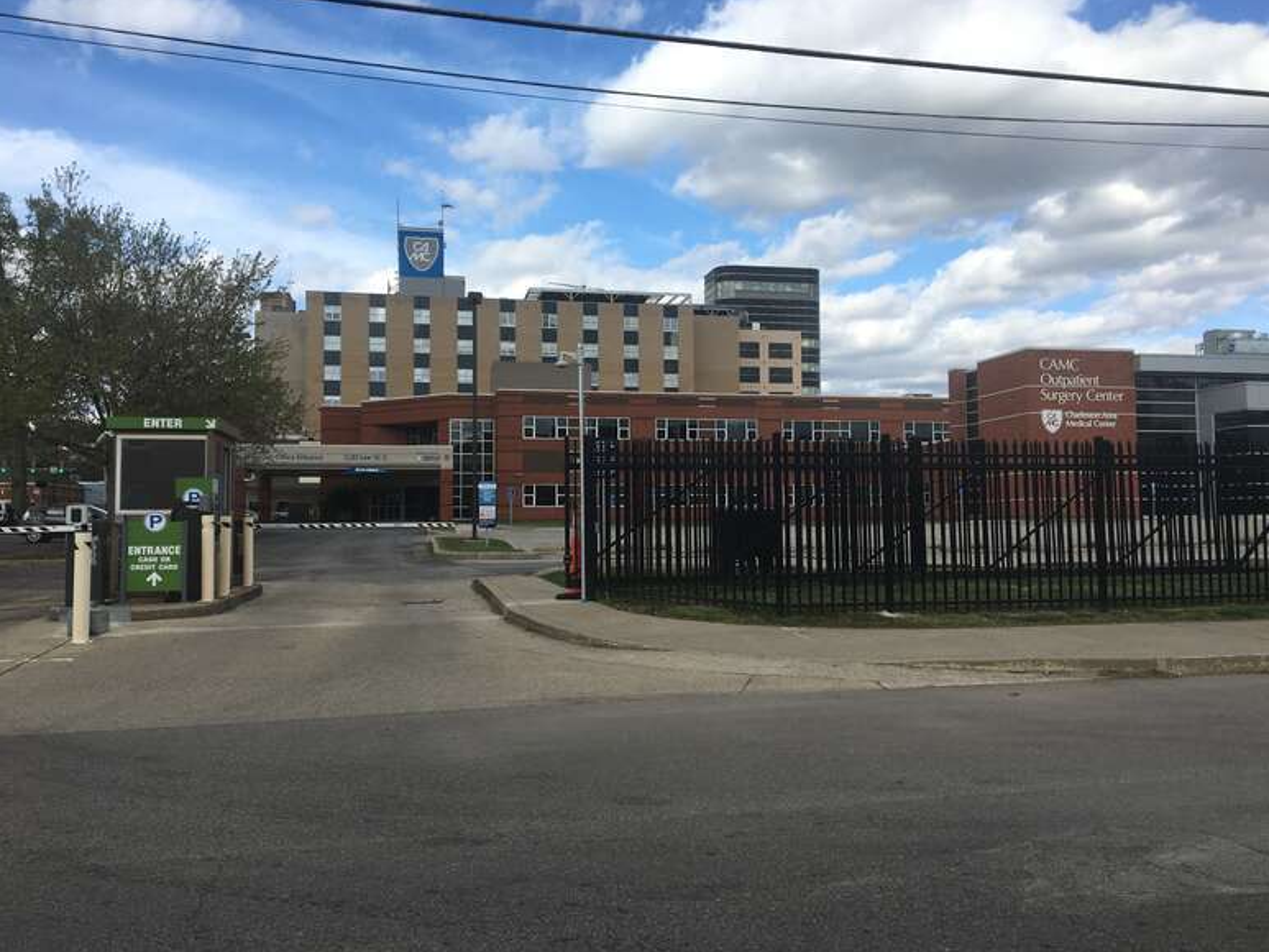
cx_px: 644
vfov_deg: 46.8
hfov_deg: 60.0
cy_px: 461
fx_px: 1100
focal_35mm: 30
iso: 25
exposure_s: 1/1350
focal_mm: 4.15
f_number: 2.2
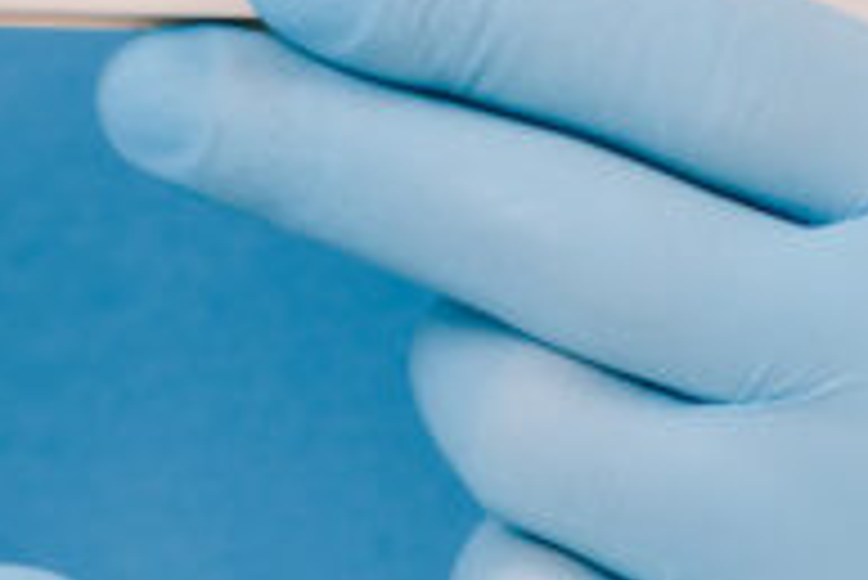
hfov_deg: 3.7
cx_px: 270
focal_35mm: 556
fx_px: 13415
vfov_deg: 2.5
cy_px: -366
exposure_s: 1/160
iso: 160
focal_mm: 105
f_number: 4
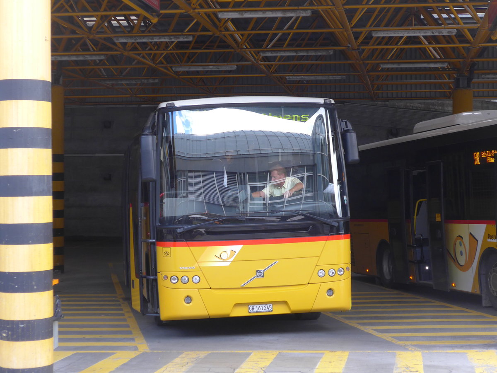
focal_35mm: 74
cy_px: 186
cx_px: 248
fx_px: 1062
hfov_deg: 26.3
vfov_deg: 19.9
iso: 200
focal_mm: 15
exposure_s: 1/80
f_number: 4.2
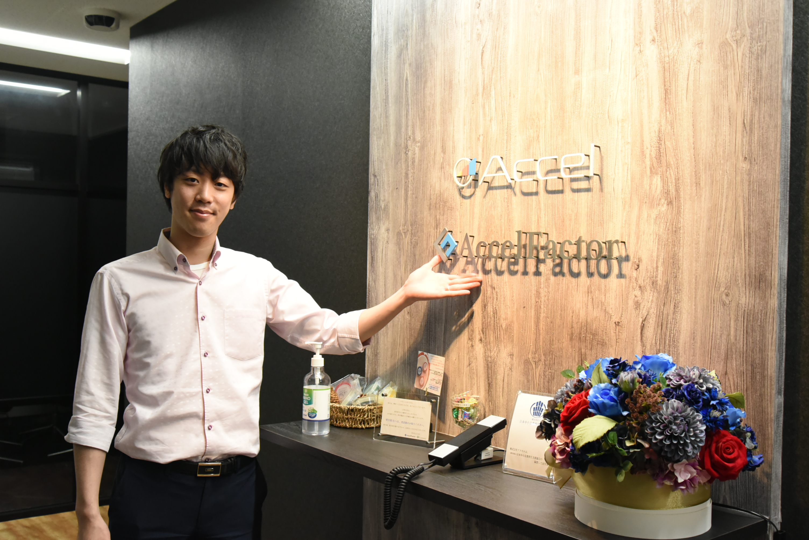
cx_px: 404
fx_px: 809
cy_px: 270
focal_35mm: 36
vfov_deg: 36.9
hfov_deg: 53.1
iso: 4500
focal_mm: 36
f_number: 6.3
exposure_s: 1/160
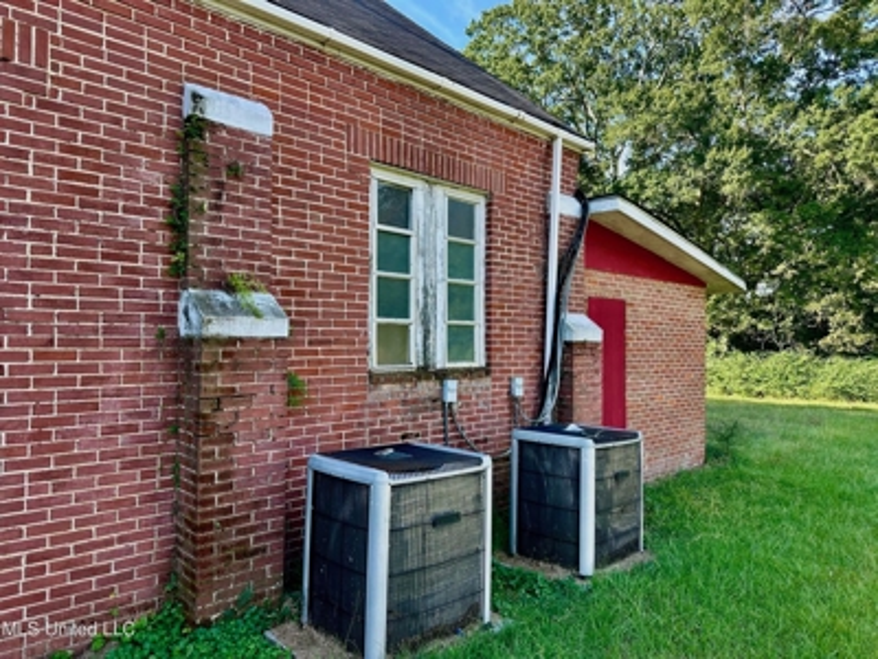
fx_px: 609
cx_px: 439
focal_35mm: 24
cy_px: 330
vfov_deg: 56.8
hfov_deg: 71.6
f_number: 1.78
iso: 80
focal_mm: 6.86
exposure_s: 1/604
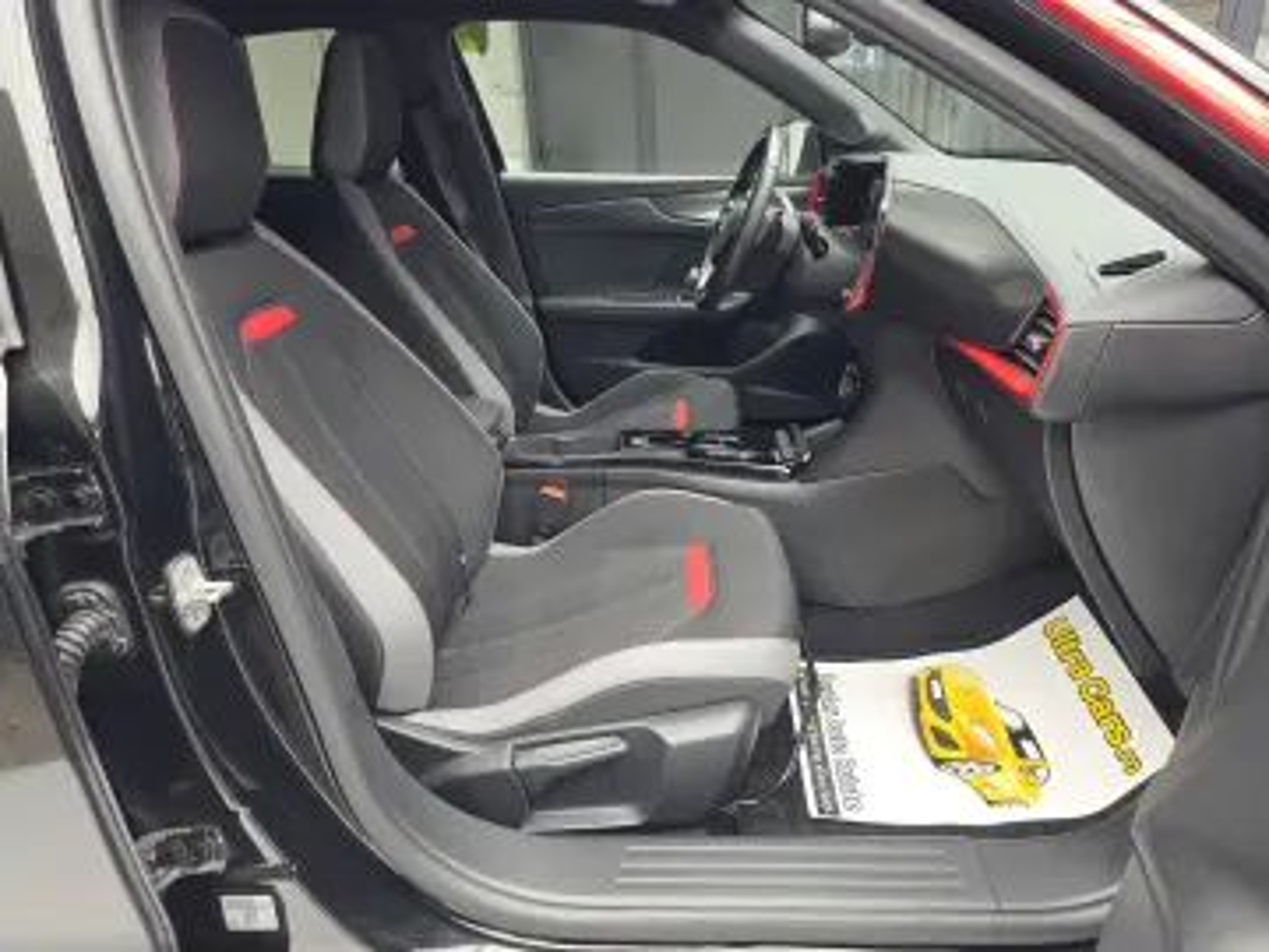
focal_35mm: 23
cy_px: 476
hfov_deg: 73.9
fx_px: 843
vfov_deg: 58.9
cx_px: 634
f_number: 1.7
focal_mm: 6.25
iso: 125
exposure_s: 1/100
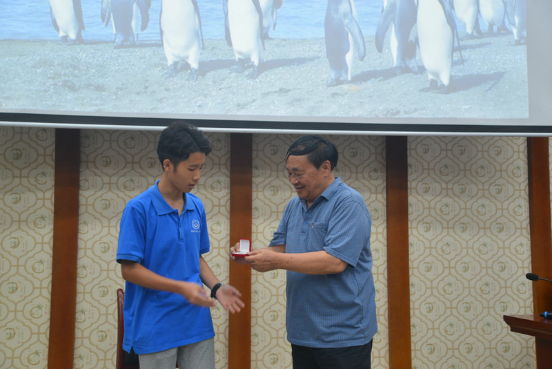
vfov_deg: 29.9
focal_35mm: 45
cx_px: 276
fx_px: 690
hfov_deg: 43.6
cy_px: 184
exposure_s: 1/60
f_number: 4.2
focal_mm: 45
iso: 720
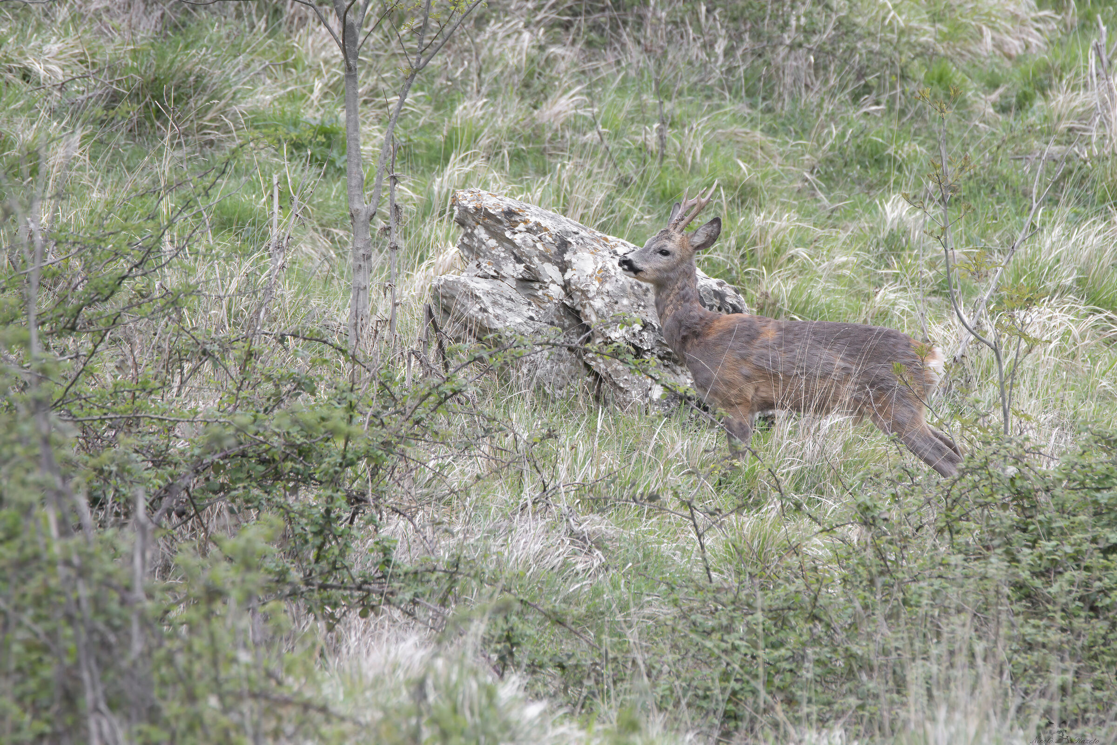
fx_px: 18622
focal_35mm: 600
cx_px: 558
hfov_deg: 3.4
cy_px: 372
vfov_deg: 2.3
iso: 2800
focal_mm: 600
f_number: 8
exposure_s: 1/200
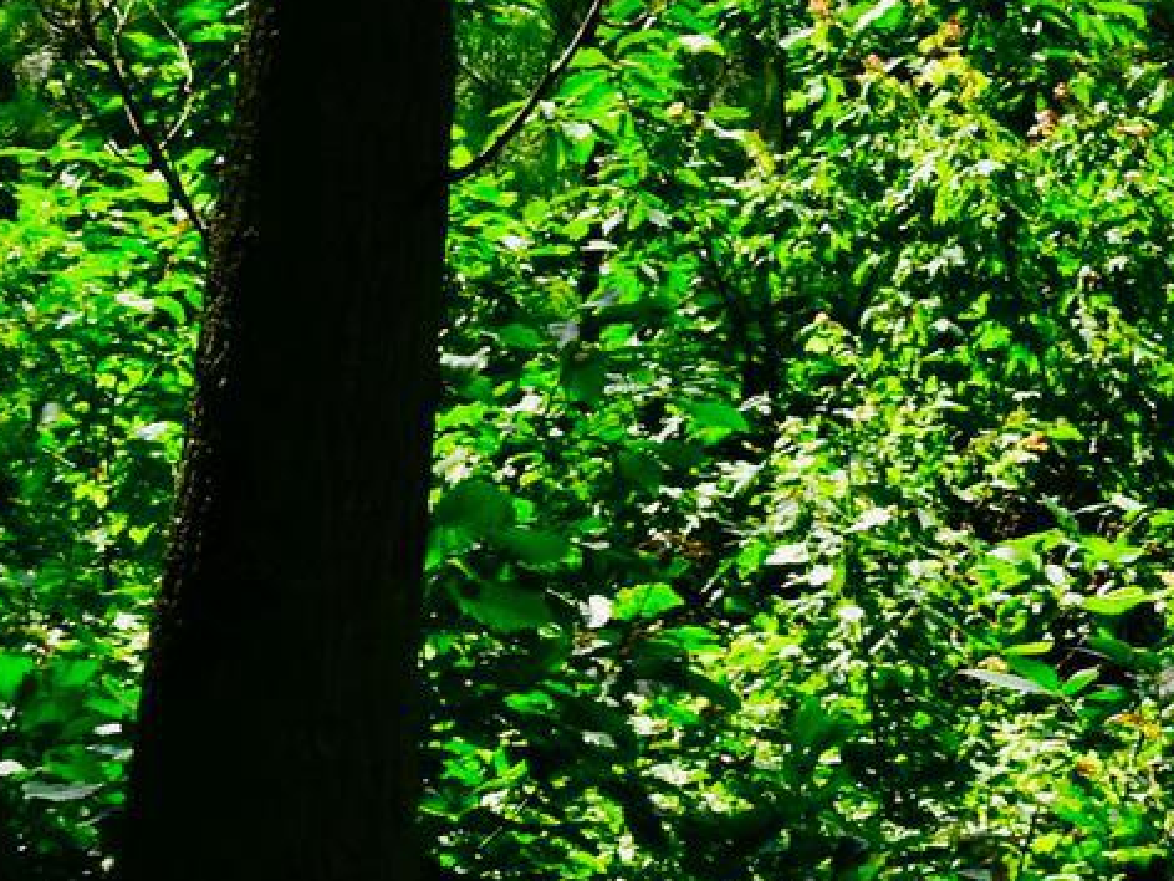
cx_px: 1356
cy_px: -469
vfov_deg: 4.3
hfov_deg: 5.7
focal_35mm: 344
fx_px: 11670
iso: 400
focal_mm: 55
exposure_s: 1/200
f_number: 20
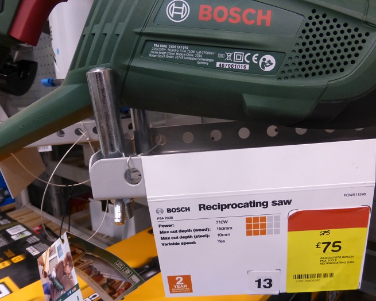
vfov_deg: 53.2
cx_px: 186
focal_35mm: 27
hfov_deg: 64.1
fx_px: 300
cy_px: 148
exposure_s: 1/30
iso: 400
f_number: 3.3
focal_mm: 4.3
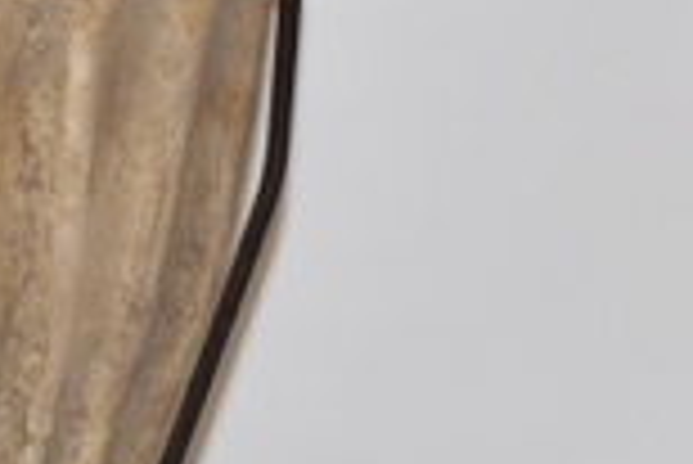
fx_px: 4085
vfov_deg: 6.5
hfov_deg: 9.6
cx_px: -90
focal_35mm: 212
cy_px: 327
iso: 800
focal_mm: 34
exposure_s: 1/125
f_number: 5.6
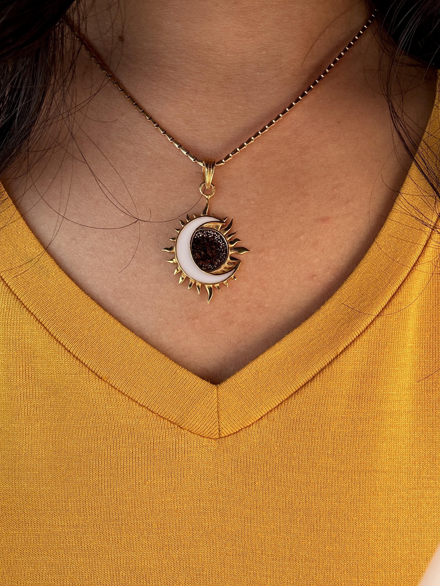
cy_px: 293
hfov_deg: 46.8
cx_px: 220
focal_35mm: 30
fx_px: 508
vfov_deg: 60.0
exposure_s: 1/1125
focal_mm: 2.69
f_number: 1.9
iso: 25
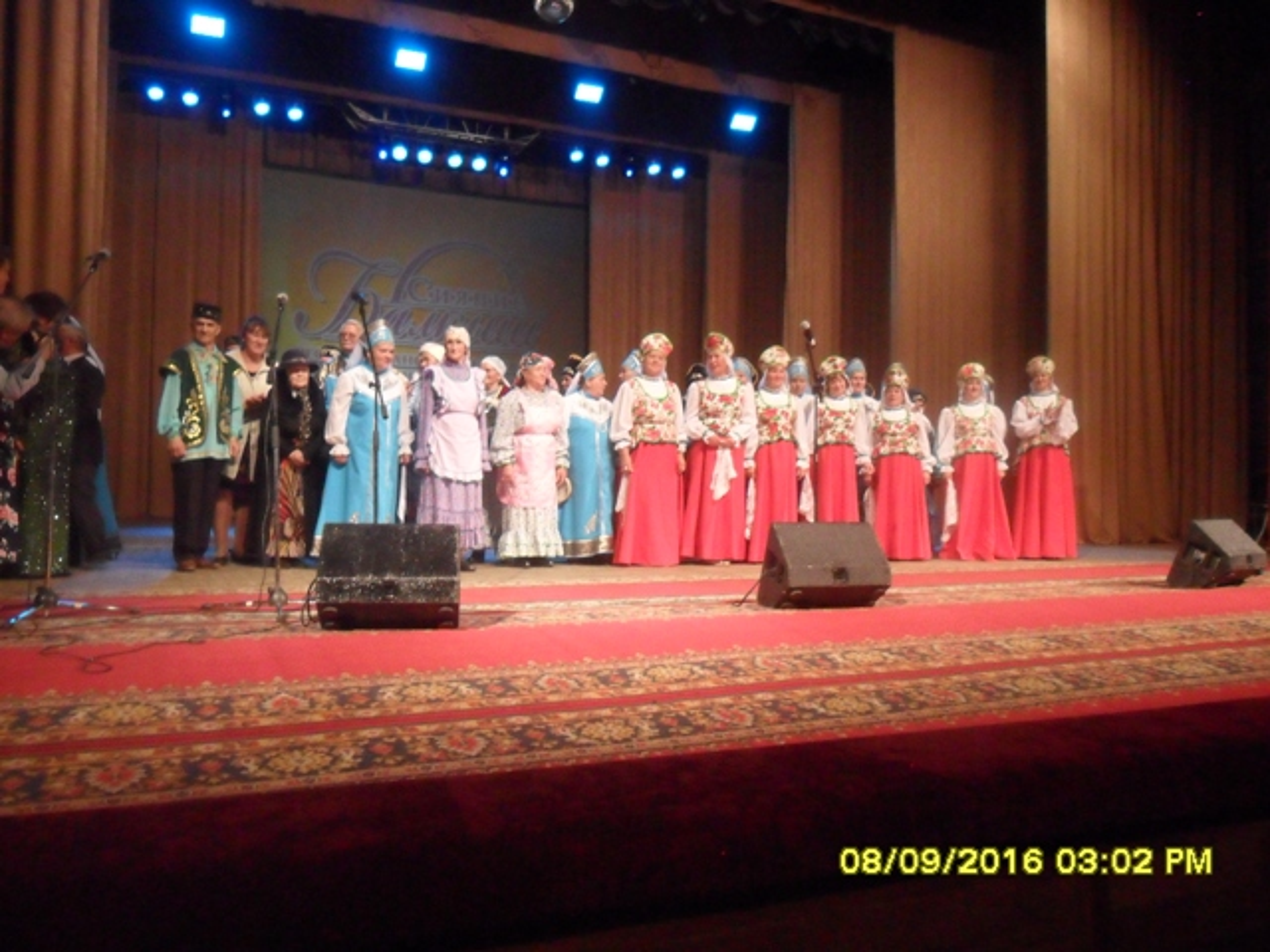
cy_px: 476
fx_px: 991
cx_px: 635
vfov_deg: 51.4
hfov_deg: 65.3
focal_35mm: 27
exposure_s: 1/30
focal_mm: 4.9
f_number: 3.5
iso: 400
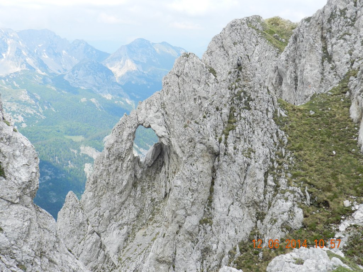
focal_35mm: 38
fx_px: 398
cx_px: 182
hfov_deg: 49.0
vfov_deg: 37.7
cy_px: 136
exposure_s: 1/800
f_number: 4
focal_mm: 6.7
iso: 160
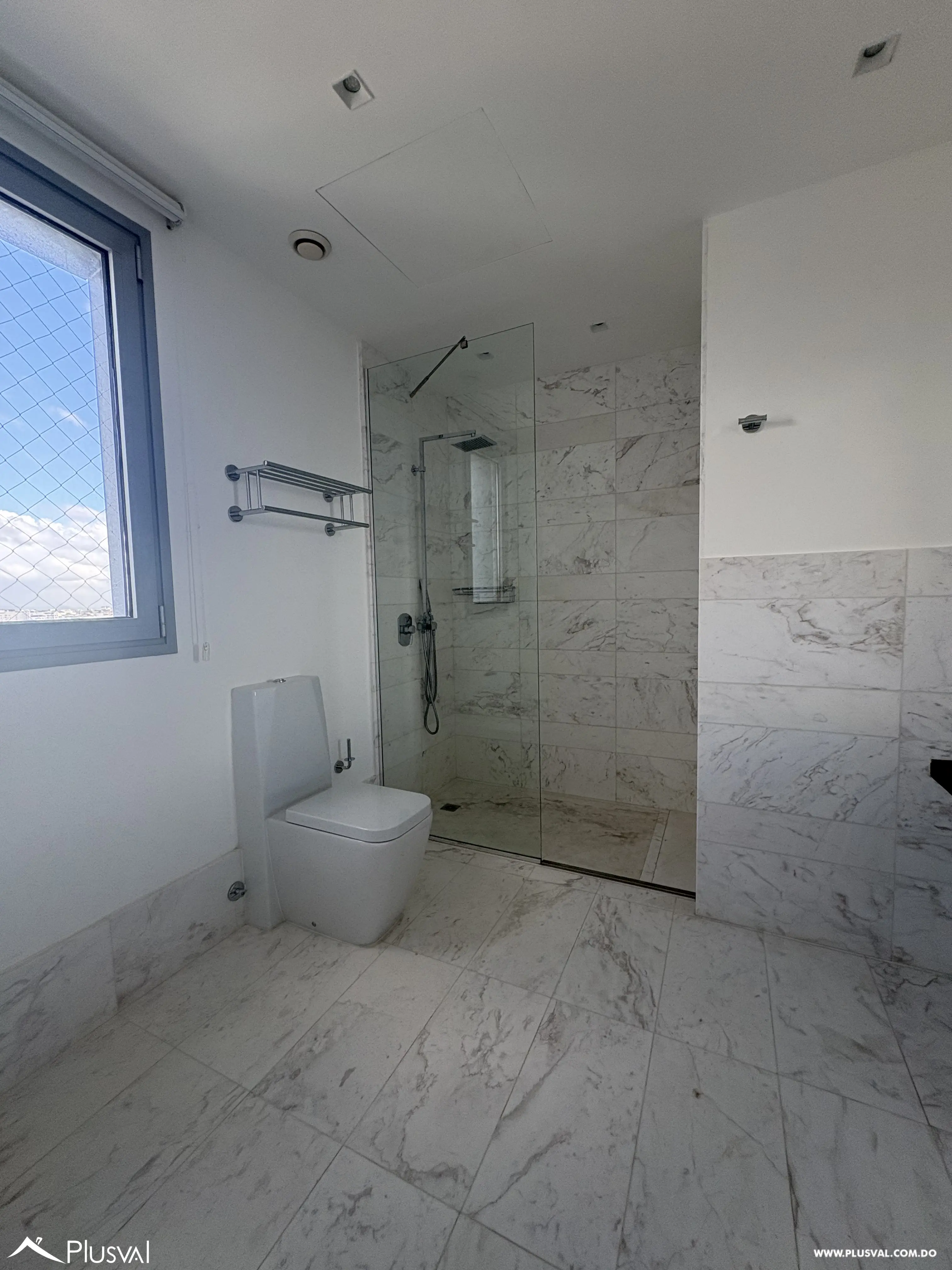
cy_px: 635
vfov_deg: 102.1
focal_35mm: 14
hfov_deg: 85.7
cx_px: 476
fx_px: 513
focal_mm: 2.22
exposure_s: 1/134
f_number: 2.2
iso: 100
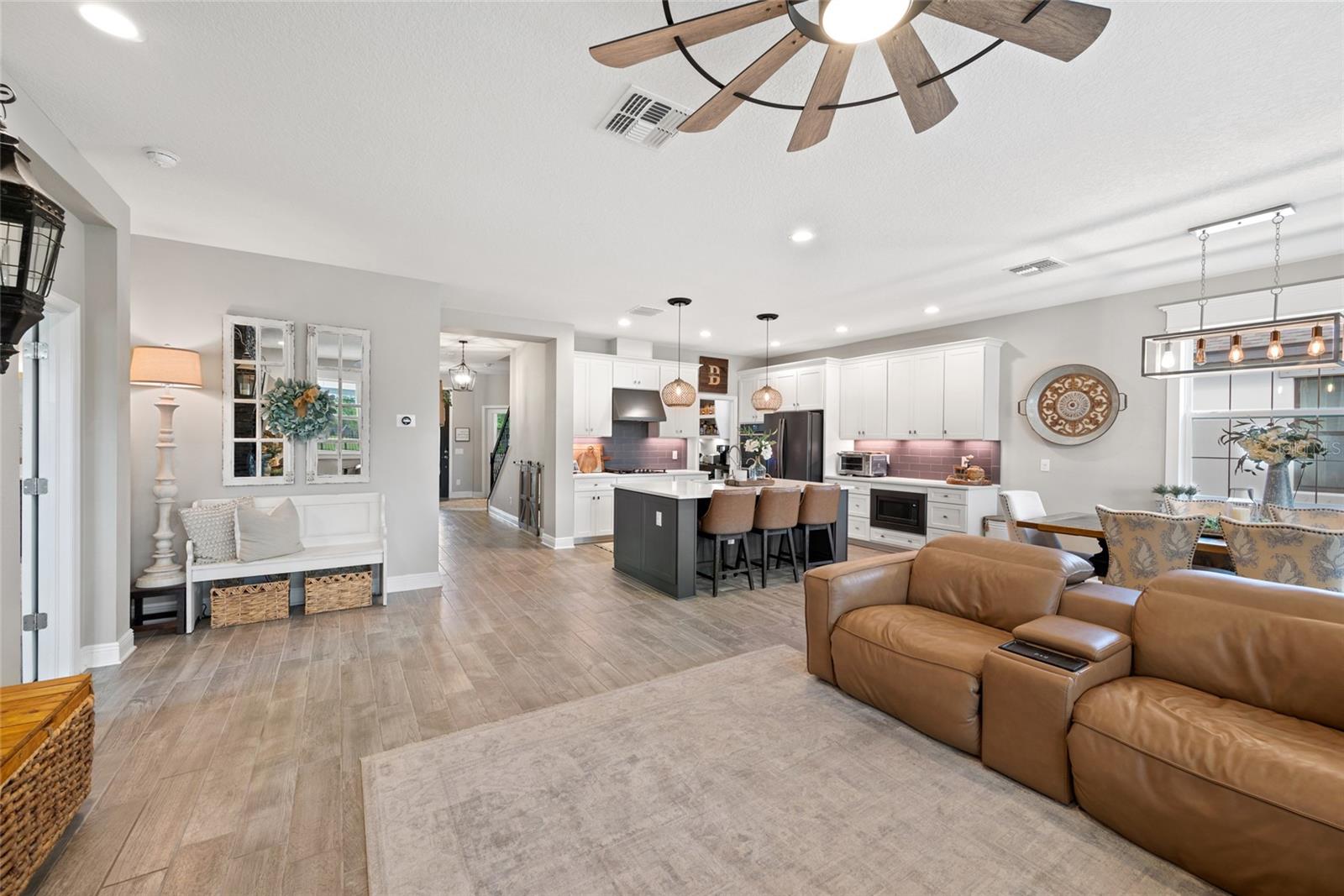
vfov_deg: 81.2
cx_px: 672
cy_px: 448
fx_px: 523
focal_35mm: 14
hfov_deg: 104.2
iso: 250
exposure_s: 1/1.67
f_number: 7.1
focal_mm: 14
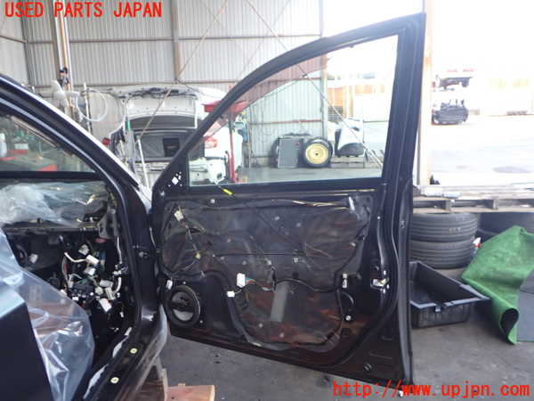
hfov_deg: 60.0
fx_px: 463
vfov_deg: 46.8
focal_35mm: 30
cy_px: 200
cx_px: 267
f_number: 2.3
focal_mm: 5.4
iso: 200
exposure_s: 1/60
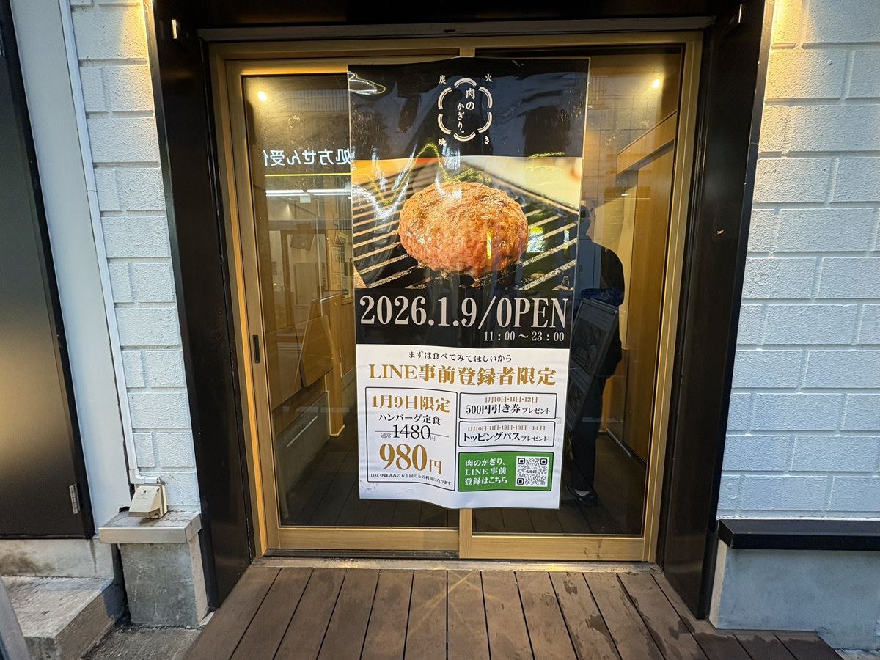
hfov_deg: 102.1
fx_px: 356
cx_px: 440
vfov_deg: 85.7
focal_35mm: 14
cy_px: 330
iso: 125
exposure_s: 1/50
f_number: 2.2
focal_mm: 2.22
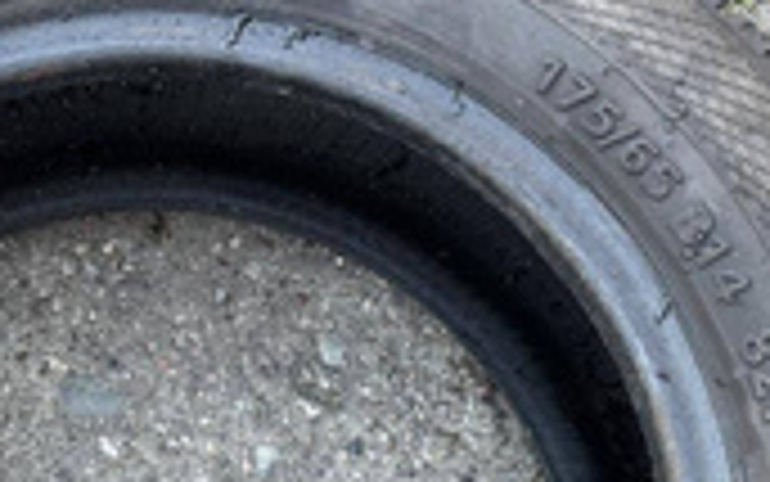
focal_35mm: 67
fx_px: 1406
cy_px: 599
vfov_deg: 18.3
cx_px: 140
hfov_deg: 29.8
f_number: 1.78
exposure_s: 1/106
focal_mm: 6.86
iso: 250
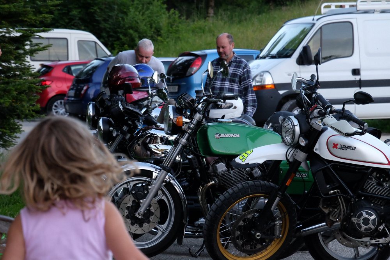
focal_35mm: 203
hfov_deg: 10.1
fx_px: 2199
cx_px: 195
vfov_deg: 6.8
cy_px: 130
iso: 4000
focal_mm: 135
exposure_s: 1/400
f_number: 10
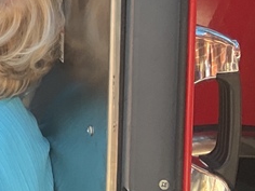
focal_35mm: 126
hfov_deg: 13.7
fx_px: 928
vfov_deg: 10.9
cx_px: -229
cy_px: -167
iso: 16
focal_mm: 3
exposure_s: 1/125
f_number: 1.8
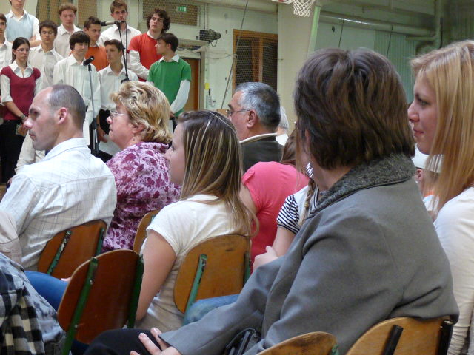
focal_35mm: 101
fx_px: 1383
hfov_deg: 19.4
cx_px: 237
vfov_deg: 14.6
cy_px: 178
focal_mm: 10.4
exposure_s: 1/30
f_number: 3.2
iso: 320
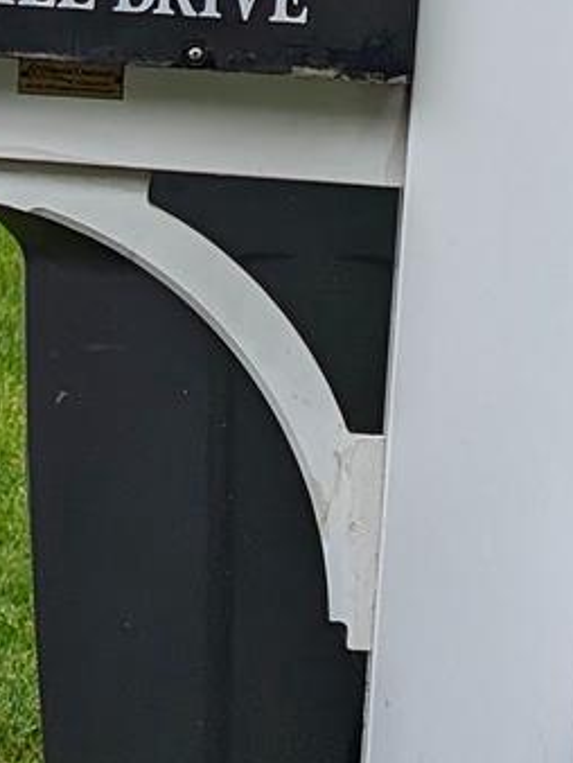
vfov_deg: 8.8
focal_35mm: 223
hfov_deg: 6.6
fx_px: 4916
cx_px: -239
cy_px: -97
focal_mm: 6.9
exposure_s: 1/517
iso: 23
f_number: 1.68
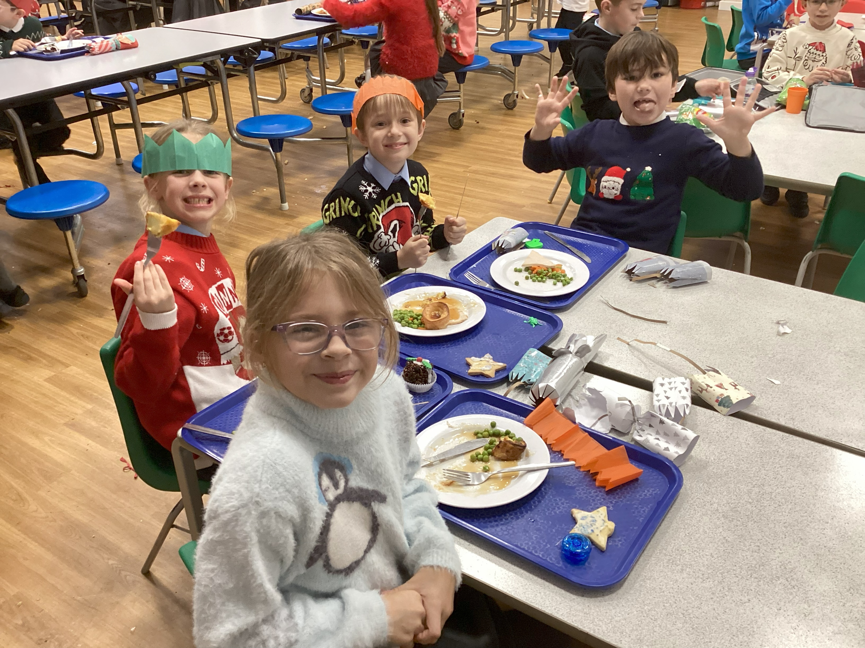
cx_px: 432
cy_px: 324
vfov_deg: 45.4
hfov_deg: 58.4
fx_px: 775
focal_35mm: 31
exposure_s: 1/50
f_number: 2.4
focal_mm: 3.3
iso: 250
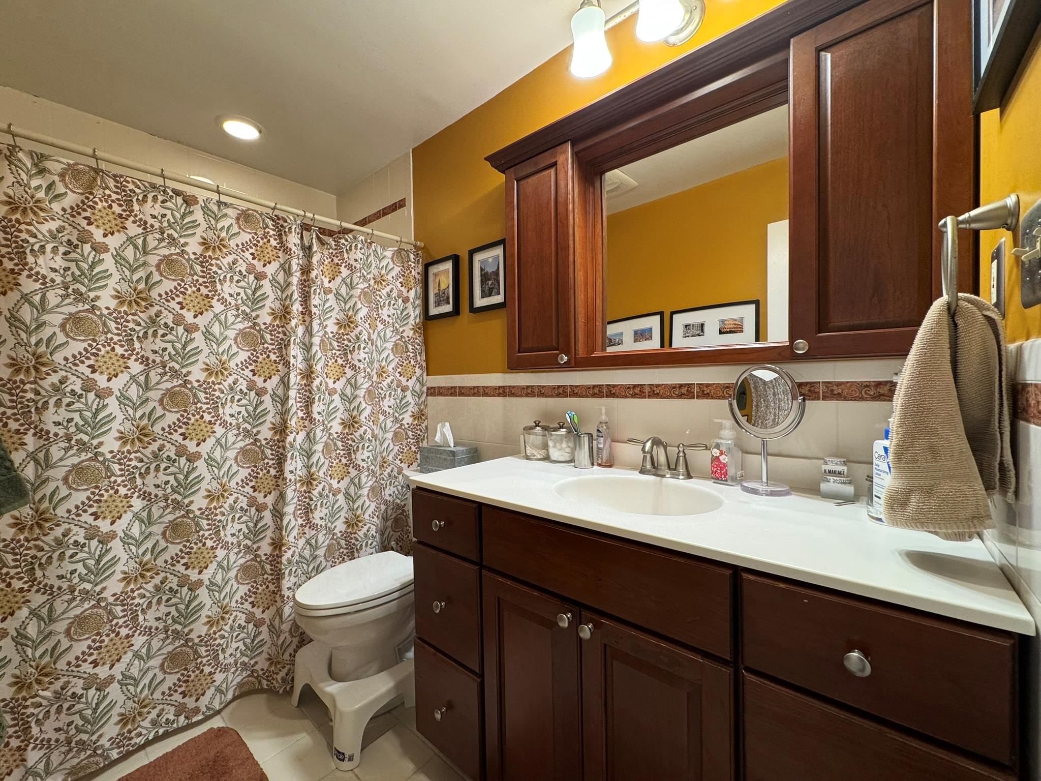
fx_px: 421
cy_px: 390
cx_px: 520
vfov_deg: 85.7
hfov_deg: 102.1
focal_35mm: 14
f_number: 2.2
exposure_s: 1/120
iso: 200
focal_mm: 2.22
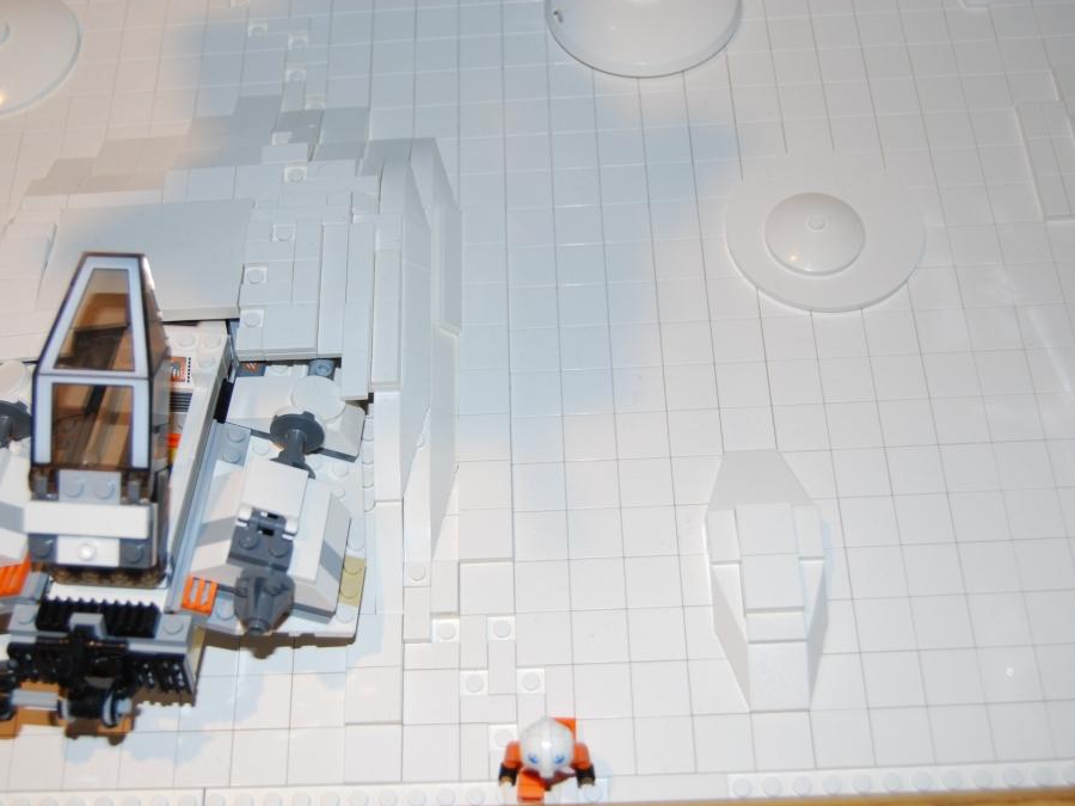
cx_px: 479
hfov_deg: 41.2
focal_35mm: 46
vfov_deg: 31.5
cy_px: 403
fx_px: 1429
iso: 200
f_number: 4.2
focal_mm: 28
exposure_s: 1/60
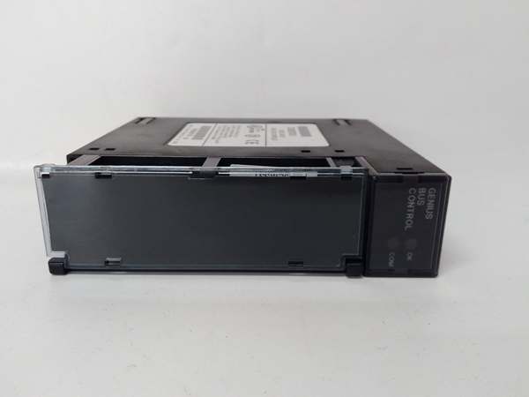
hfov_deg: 65.3
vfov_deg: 51.4
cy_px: 198
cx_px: 264
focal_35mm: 27
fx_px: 413
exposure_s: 1/33
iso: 188
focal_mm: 3.79
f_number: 2
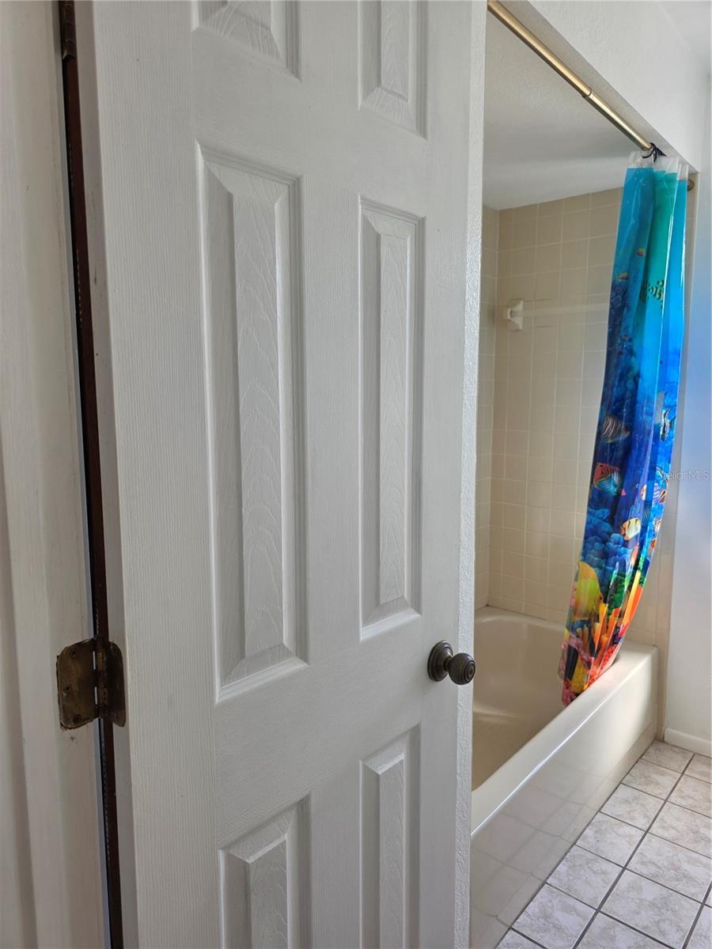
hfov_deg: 58.9
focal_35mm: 23
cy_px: 474
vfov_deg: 73.9
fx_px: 631
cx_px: 356
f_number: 1.7
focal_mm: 6.3
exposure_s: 1/180
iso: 50
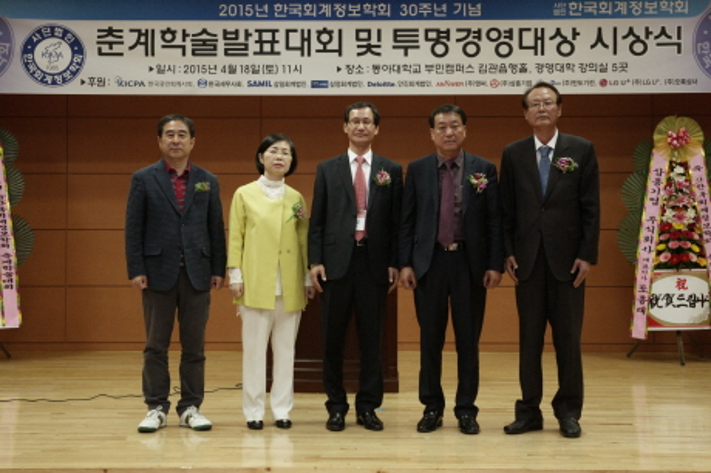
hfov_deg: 39.6
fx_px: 987
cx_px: 356
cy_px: 236
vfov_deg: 27.0
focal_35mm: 50
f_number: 8
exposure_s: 1/60
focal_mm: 50
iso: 2000
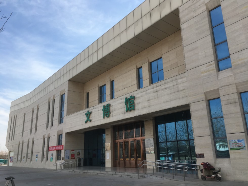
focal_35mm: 29
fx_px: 208
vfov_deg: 48.2
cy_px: 93
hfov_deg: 61.7
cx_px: 124
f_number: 2.2
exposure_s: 1/801
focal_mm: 4.15
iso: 25
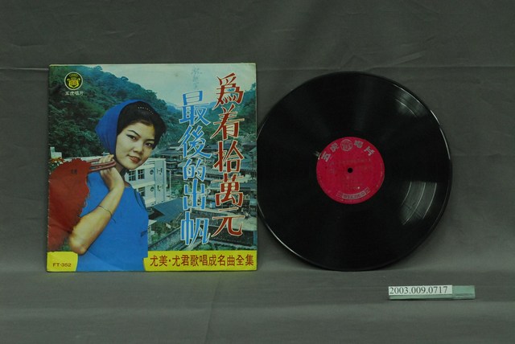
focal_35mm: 90
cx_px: 258
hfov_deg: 22.6
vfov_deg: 15.2
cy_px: 172
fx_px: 1289
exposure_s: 1/20
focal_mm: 60
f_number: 10
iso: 1000
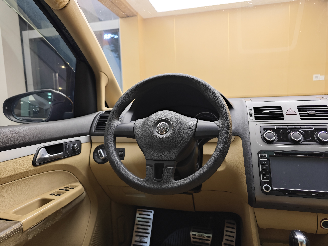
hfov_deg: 73.9
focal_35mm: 23
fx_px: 218
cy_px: 123
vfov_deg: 58.9
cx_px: 164
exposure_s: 1/25
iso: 640
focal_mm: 8.7
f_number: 1.9
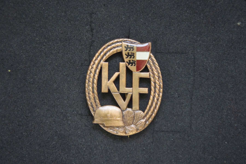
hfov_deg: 9.1
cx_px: 123
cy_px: 82
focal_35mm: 226
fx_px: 1544
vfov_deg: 6.1
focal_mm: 150
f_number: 6.3
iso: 1600
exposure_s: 1/50
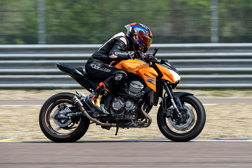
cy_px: 83
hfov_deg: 7.0
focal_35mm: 294
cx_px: 126
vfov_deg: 4.7
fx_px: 2057
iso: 140
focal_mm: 290
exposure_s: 1/320
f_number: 9
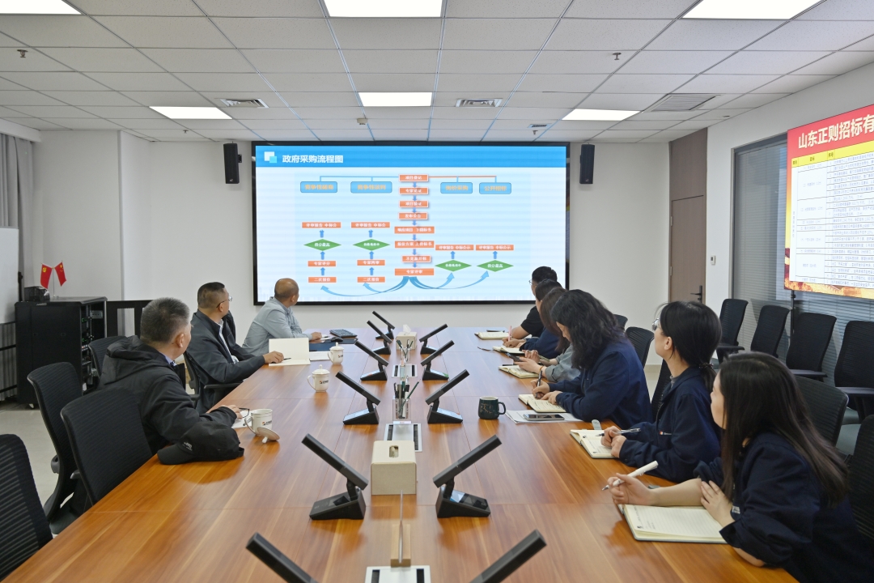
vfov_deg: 45.0
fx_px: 704
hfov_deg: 63.7
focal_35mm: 29
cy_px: 292
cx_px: 437
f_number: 4
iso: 400
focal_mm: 29
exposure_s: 1/250
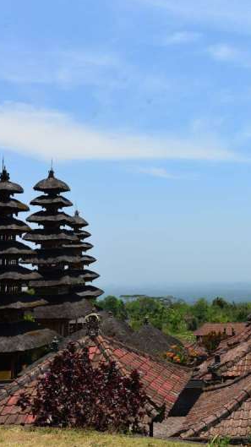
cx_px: 288
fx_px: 545
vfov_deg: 44.6
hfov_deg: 24.0
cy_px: 223
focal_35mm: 46
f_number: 9
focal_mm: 29
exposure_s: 1/250
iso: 100
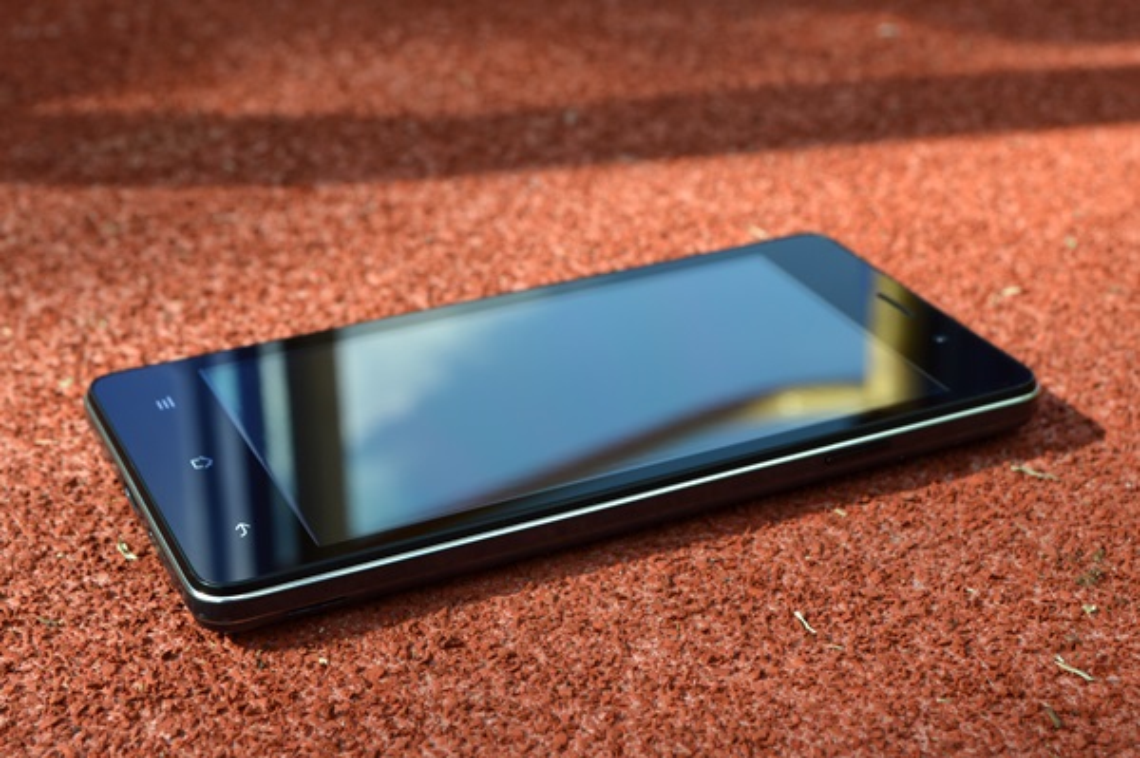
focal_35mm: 60
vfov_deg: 22.6
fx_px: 1898
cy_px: 379
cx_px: 570
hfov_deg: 33.4
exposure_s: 1/160
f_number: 9
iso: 200
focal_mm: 40
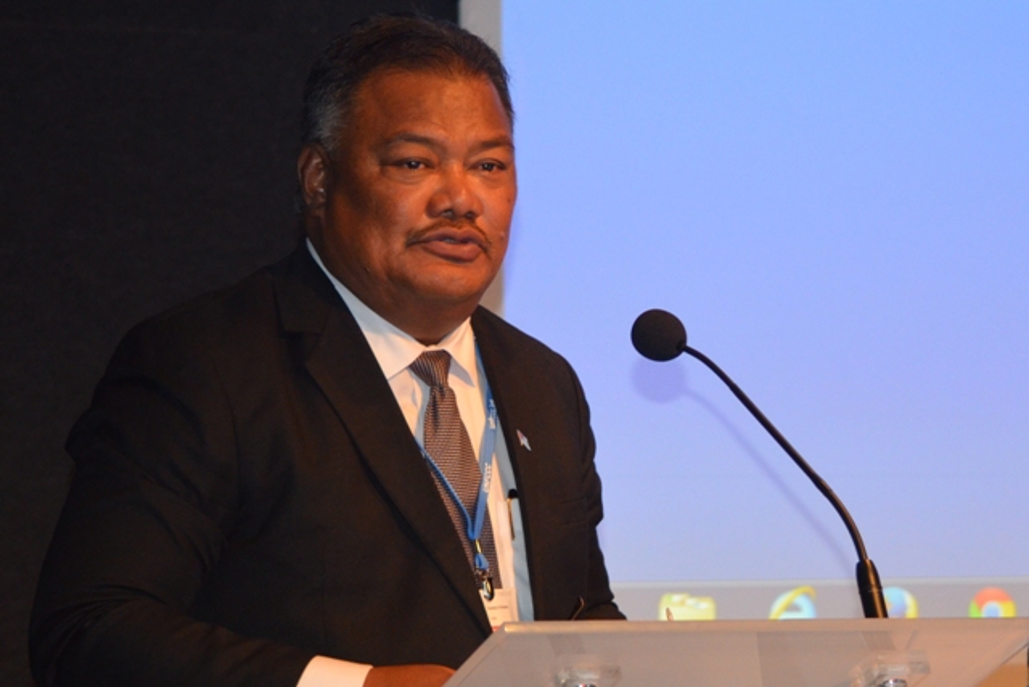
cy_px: 344
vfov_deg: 14.7
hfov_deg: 21.9
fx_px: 2659
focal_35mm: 93
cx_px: 514
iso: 1800
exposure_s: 1/60
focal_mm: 62
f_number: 4.5
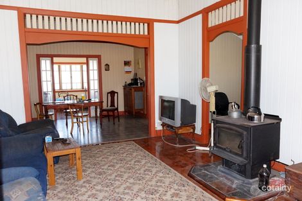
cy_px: 100
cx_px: 151
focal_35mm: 27
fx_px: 226
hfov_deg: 67.4
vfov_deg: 47.9
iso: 2500
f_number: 4
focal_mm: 18
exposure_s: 1/160
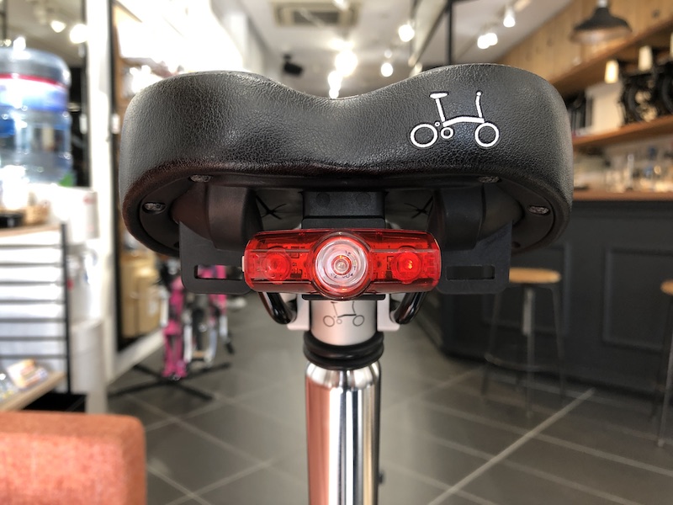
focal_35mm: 28
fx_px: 544
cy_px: 252
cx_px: 336
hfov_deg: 63.4
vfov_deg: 49.7
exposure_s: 1/33
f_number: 1.8
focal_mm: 4
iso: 40
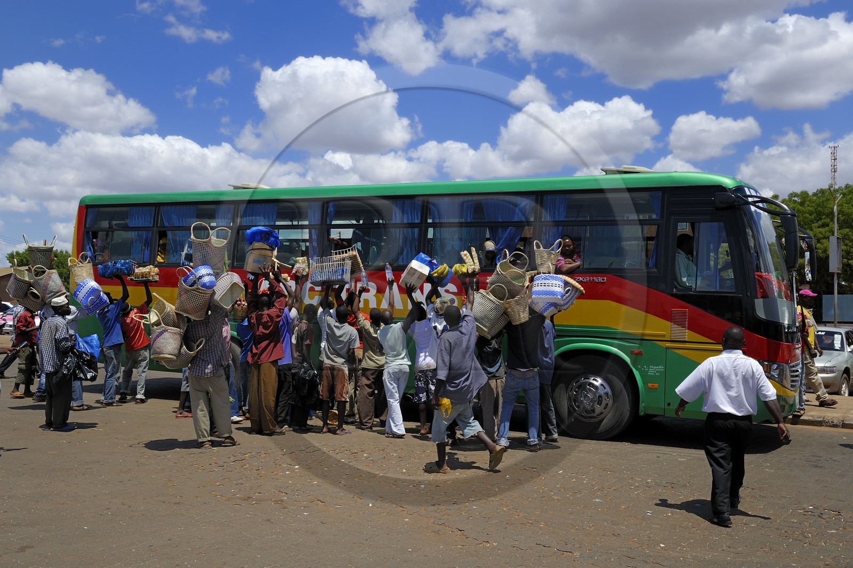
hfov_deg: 55.8
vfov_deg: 38.9
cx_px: 426
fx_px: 805
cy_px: 284
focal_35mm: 34
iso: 200
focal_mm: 34
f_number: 10
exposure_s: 1/400
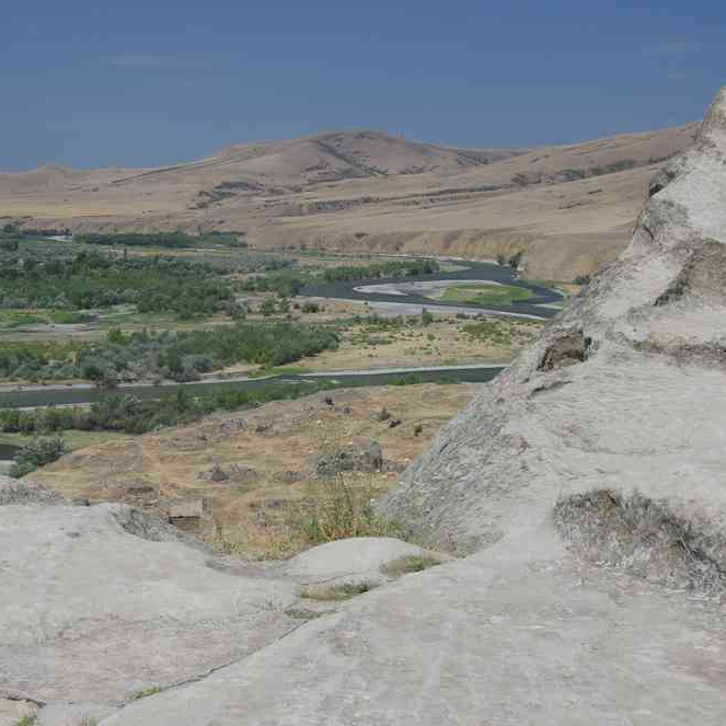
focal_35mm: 82
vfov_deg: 21.1
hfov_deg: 21.1
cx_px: 251
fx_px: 1946
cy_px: 364
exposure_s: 1/160
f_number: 11
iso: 200
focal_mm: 42.5
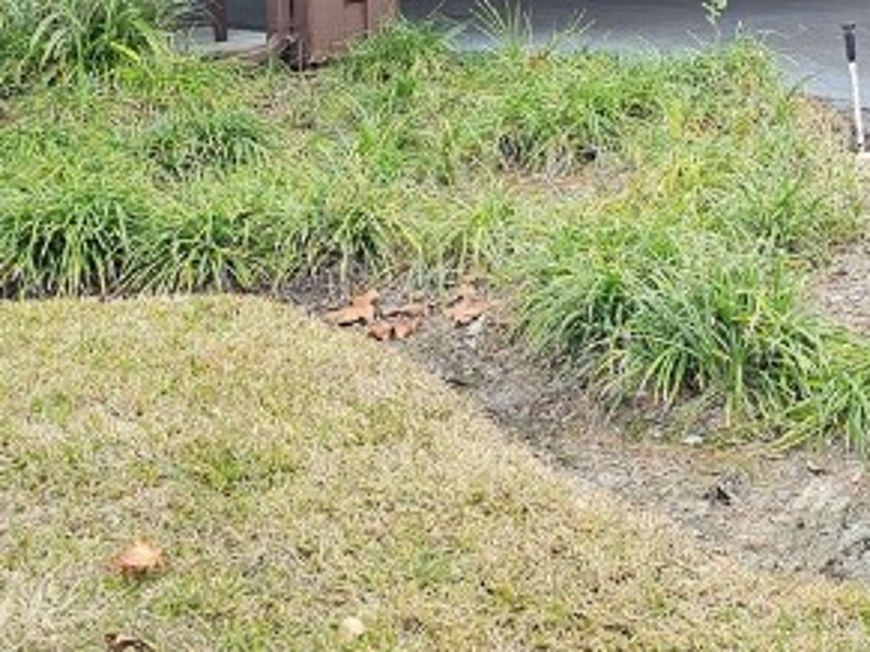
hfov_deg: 23.0
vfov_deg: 17.2
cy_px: -170
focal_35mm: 81
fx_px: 2035
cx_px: 894
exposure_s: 1/180
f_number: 1.7
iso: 25
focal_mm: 6.3
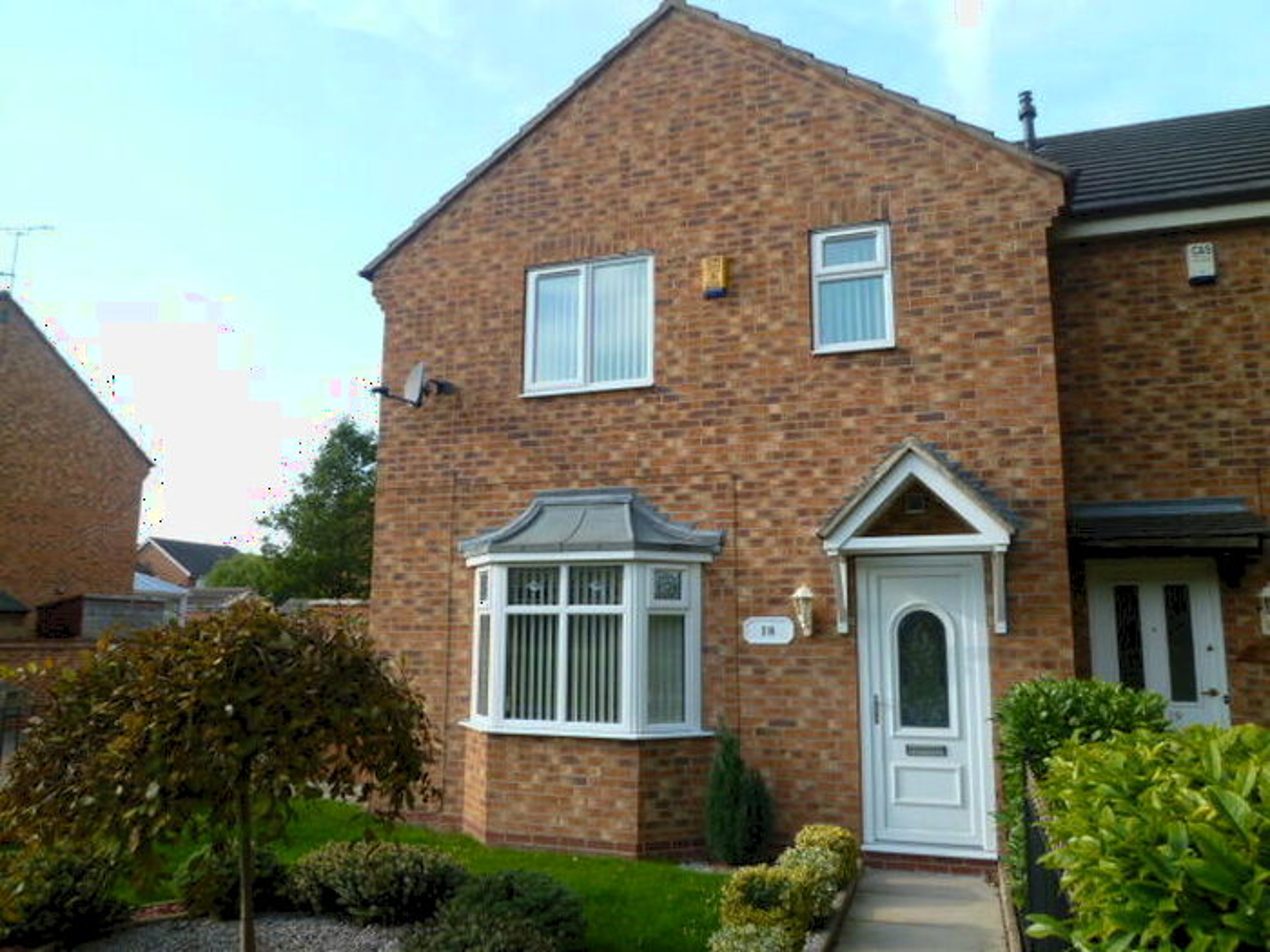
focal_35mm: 24
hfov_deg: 71.6
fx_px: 881
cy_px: 476
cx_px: 635
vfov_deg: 56.8
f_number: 4
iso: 80
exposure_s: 1/200
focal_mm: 4.3
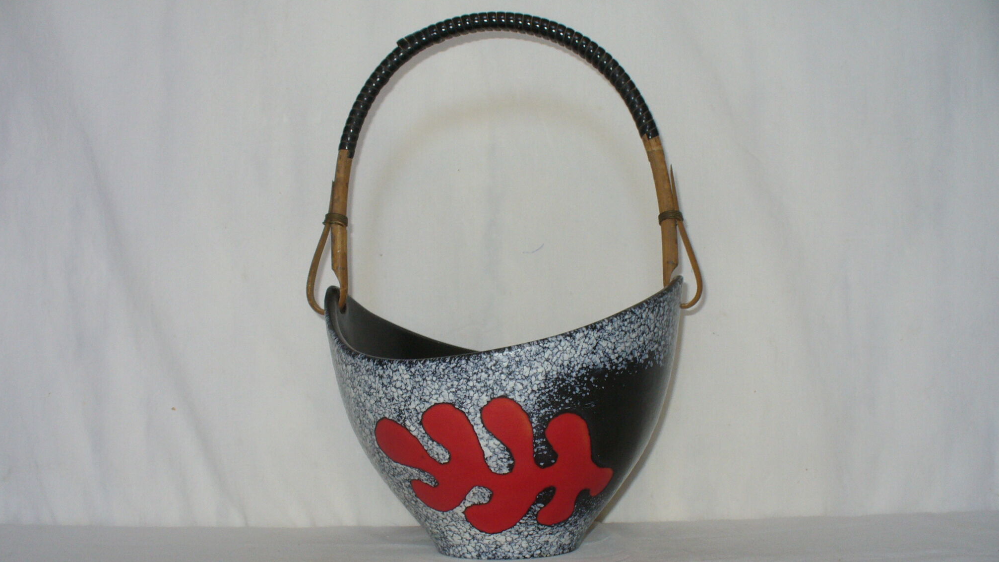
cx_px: 504
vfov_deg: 29.0
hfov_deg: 49.4
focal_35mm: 41
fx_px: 1086
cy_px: 291
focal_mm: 6.1
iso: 100
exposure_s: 1/30
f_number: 2.8
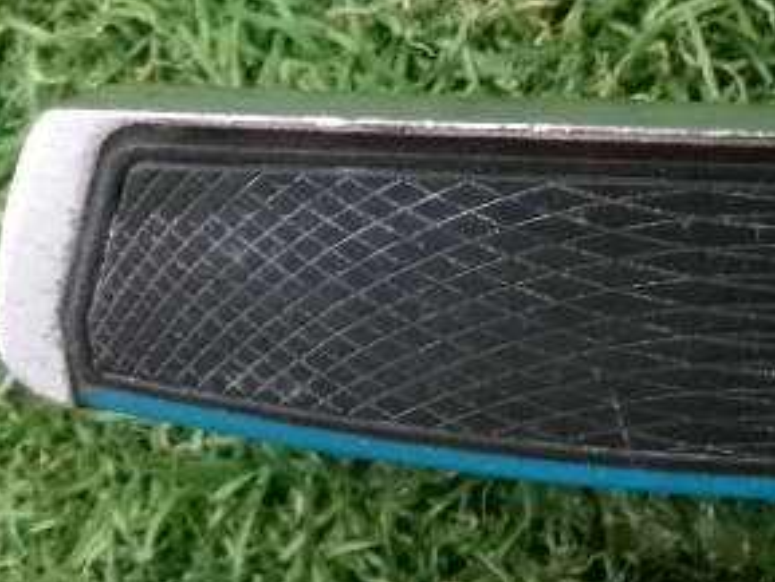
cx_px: 759
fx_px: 1389
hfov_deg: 29.3
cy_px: 341
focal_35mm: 62
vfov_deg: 23.6
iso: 800
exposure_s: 1/34
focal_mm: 5.1
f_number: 3.9
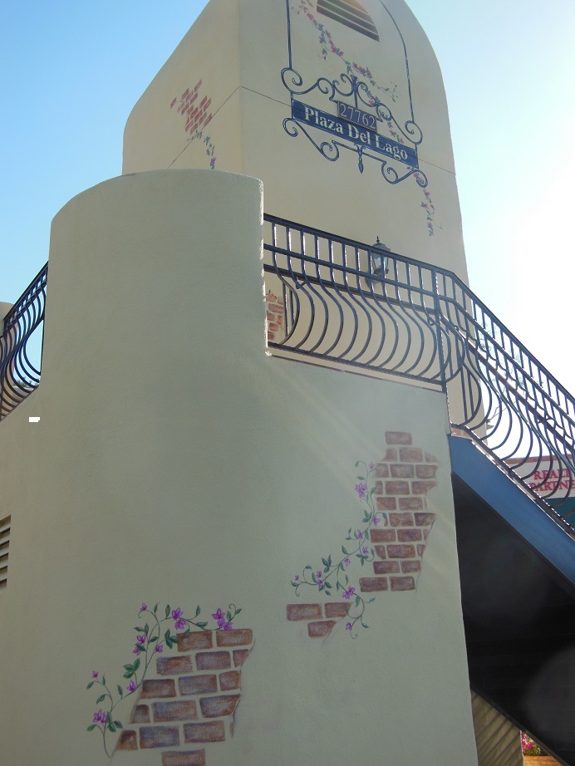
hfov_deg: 36.8
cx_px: 288
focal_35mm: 39
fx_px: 863
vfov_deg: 47.9
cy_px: 383
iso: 125
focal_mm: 6.9
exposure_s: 1/500
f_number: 4.1
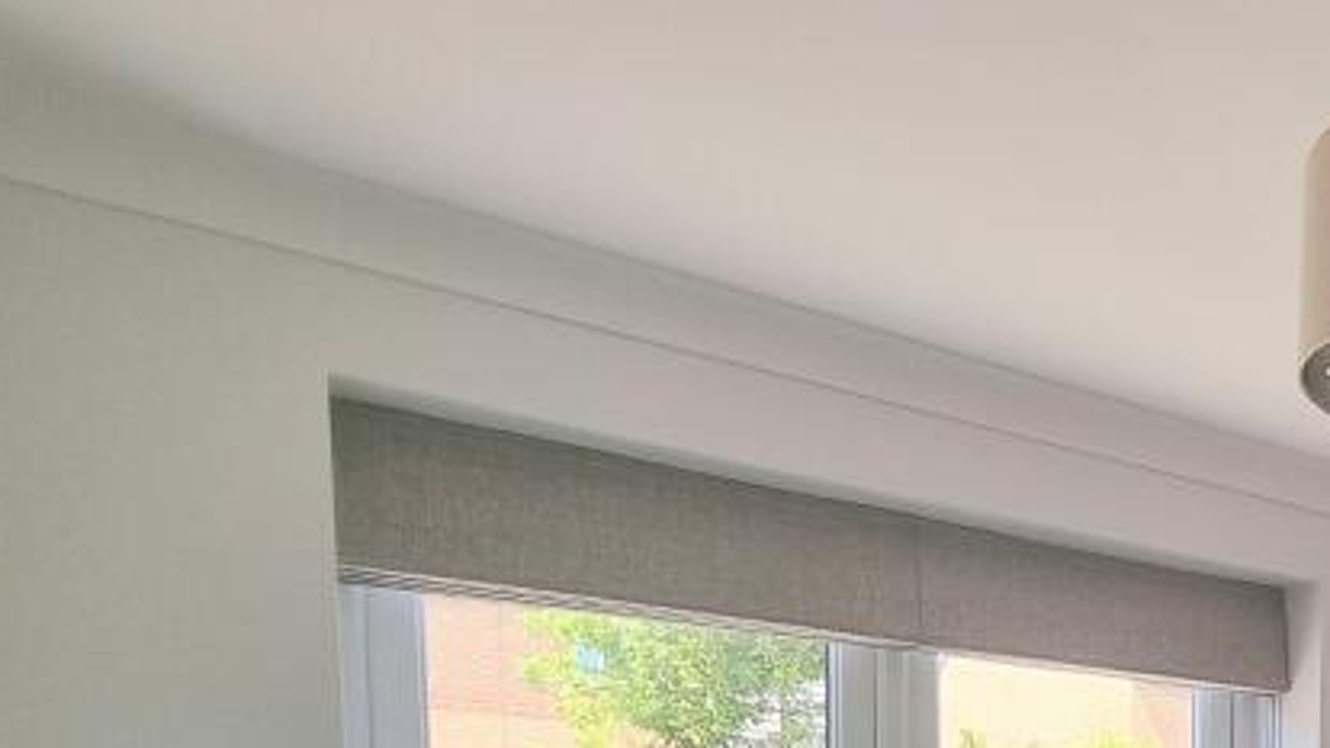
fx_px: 1234
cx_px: 1346
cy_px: 960
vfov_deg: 28.1
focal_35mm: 35
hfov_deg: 46.7
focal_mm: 2.2
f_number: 2.2
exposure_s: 1/175
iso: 50
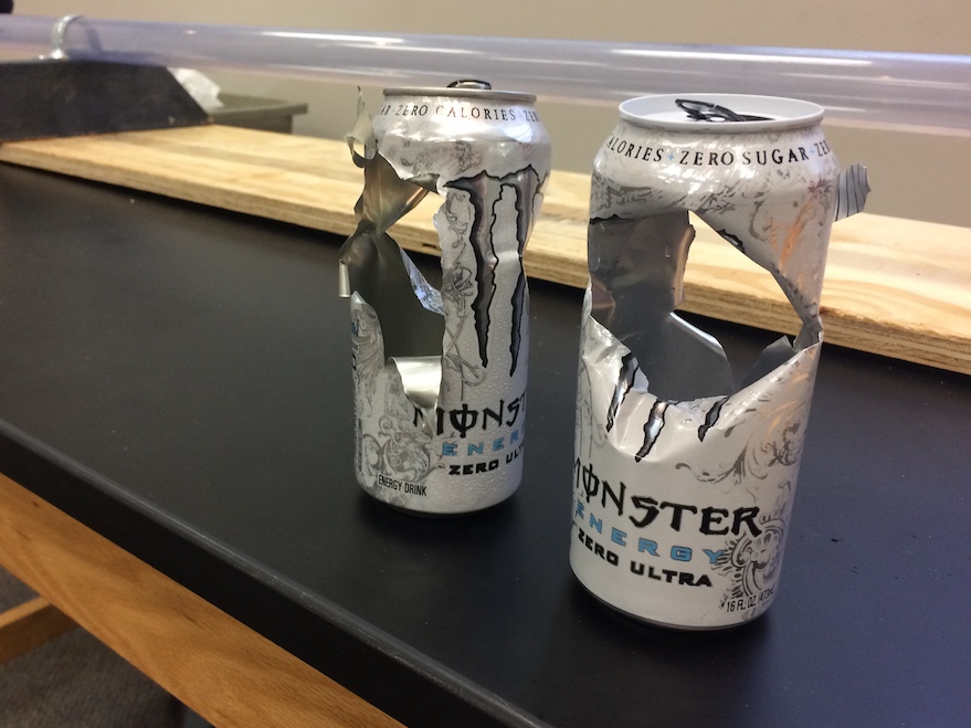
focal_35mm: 33
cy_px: 350
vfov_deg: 42.9
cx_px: 426
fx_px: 926
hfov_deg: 55.2
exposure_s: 1/30
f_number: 2.2
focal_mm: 4.15
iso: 100
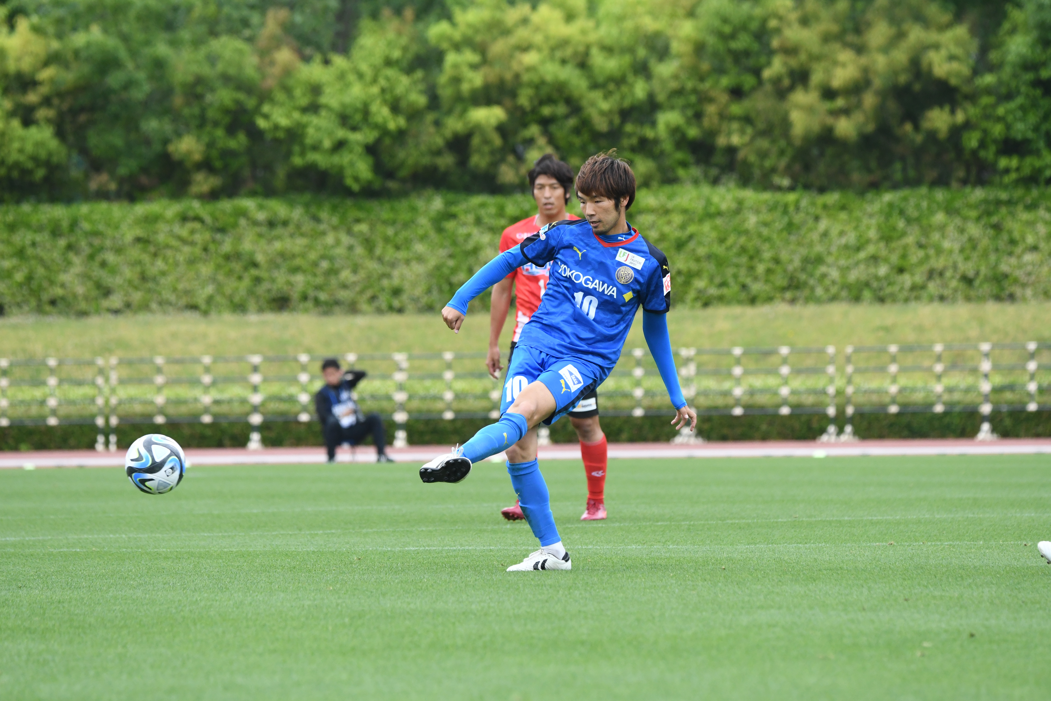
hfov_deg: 4.9
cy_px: 350
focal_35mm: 420
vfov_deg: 3.3
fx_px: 12261
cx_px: 526
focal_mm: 280
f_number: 6
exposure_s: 1/2500
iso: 1600
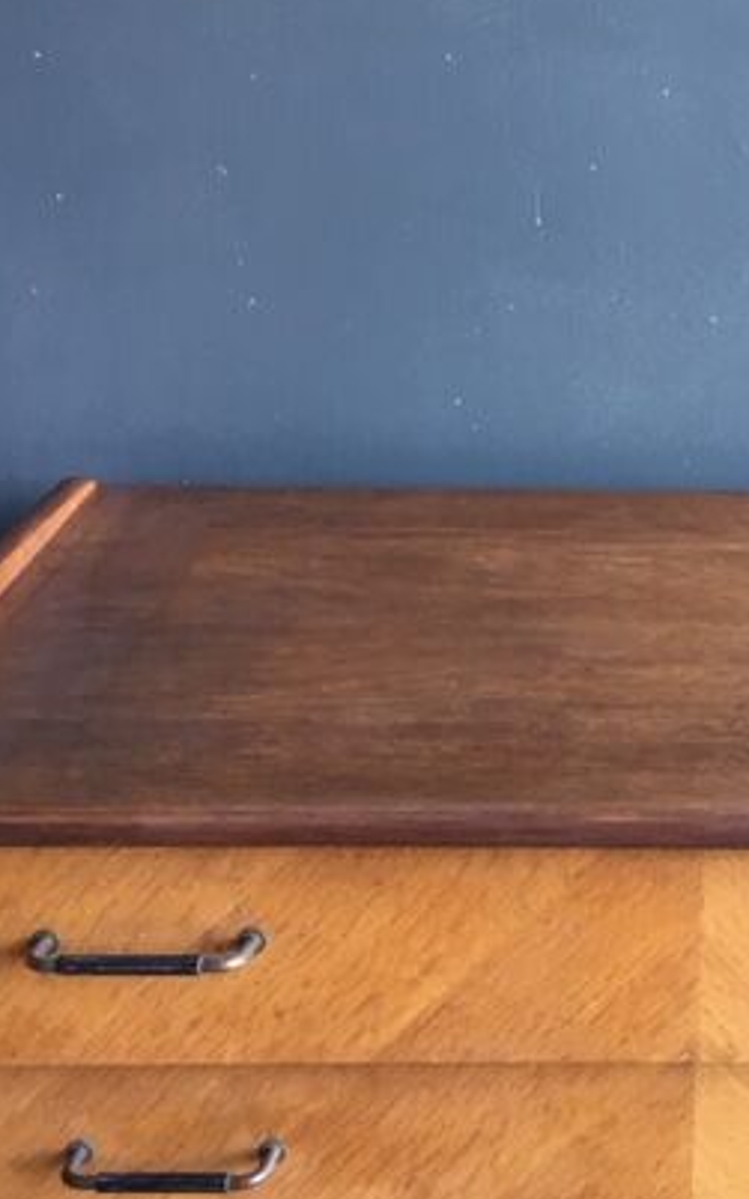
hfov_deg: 25.3
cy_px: 600
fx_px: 1602
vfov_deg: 41.1
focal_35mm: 49
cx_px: 704
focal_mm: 4.15
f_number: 2.2
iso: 64
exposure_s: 1/33
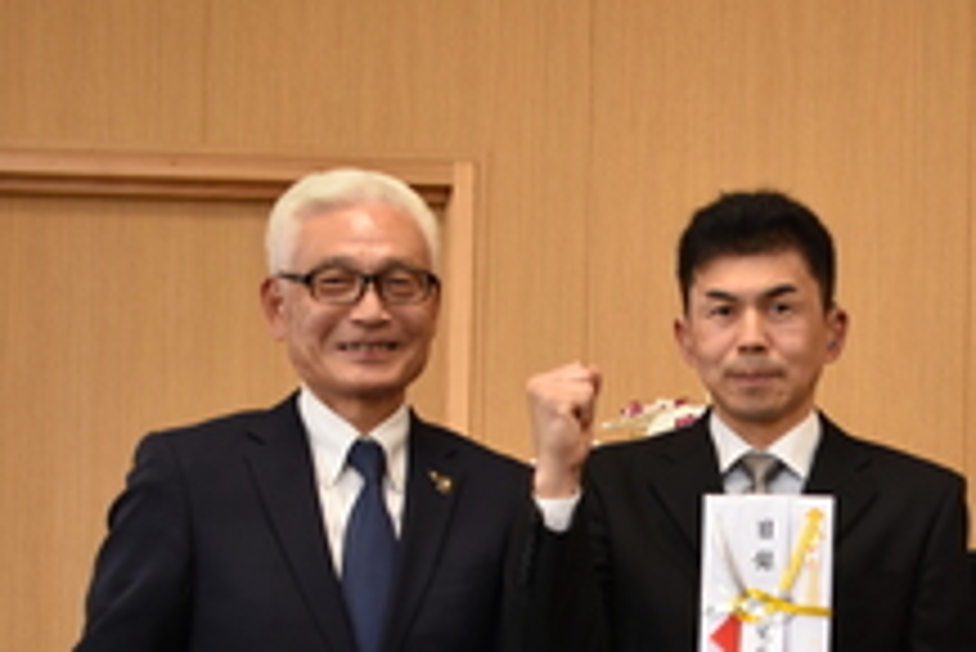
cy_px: 616
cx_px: 936
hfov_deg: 26.5
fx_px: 1980
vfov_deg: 18.3
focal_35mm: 73
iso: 250
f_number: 4
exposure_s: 1/60
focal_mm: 22
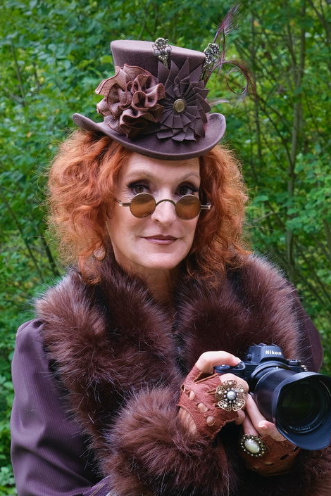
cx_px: 161
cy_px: 350
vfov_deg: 21.3
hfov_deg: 14.4
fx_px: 1310
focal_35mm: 95
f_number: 8
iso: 160
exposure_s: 1/15
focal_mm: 41.1
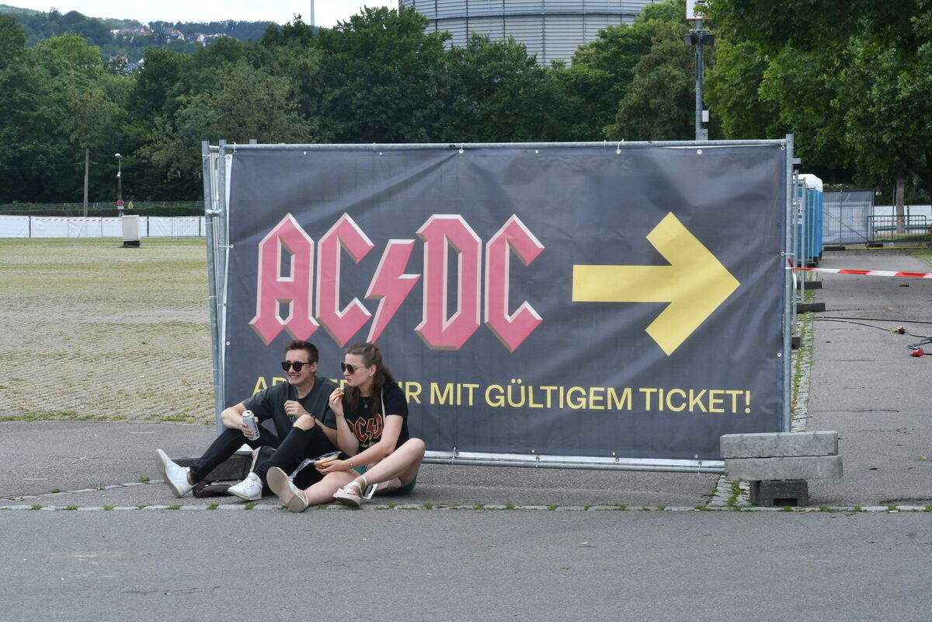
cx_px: 466
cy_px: 311
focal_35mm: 105
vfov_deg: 13.0
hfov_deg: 19.5
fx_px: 2718
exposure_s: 1/200
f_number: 14
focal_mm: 70
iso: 400
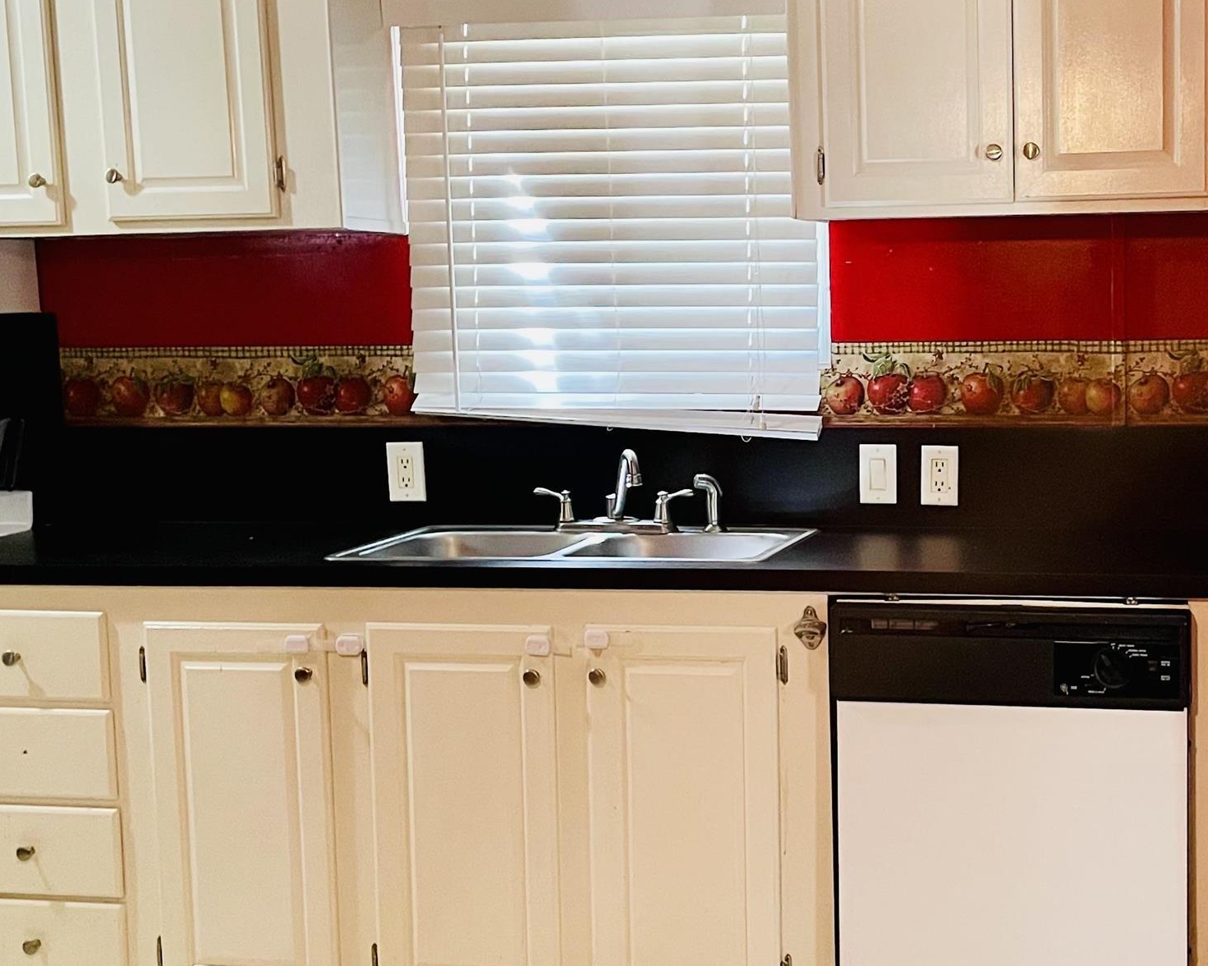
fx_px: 1895
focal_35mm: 53
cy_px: 468
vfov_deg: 28.6
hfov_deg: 34.4
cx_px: 948
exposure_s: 1/60
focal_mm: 4.2
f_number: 1.6
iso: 500
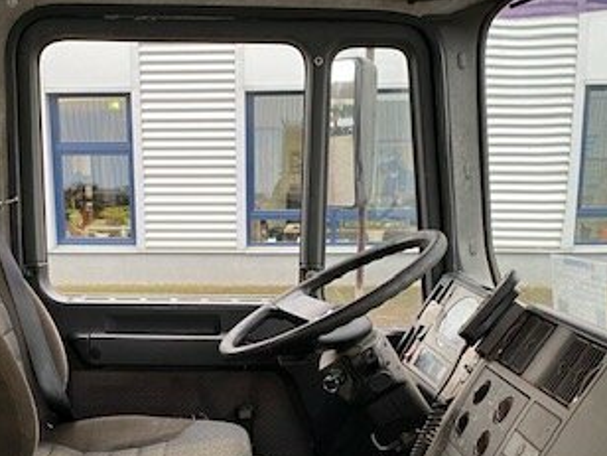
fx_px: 947
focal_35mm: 54
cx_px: 244
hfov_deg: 35.4
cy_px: 357
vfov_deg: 26.6
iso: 160
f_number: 1.8
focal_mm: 4.25
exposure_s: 1/60
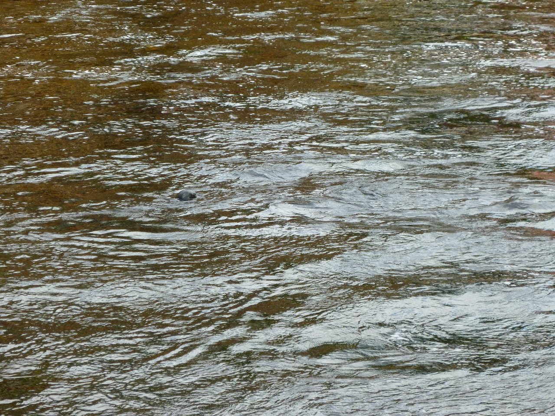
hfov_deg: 9.4
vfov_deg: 7.1
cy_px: 208
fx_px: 3367
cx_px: 278
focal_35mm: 210
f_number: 5.9
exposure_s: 1/125
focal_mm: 36
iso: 200
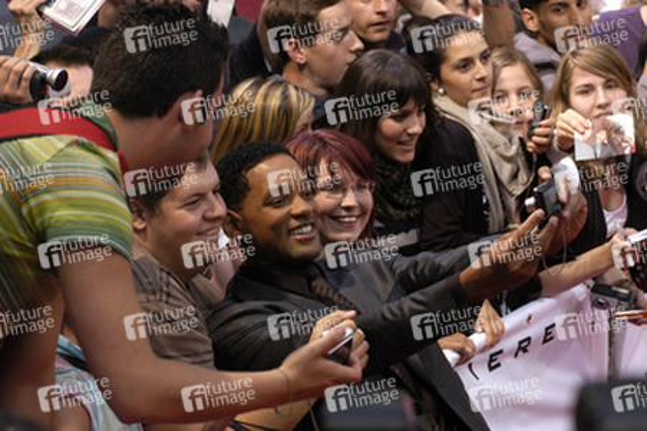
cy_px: 216
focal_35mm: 128
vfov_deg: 10.7
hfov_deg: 16.1
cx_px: 324
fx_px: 2290
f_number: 5.6
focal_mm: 85
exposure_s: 1/100
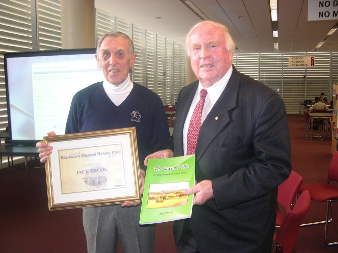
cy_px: 126
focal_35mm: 35
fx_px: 342
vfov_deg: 40.7
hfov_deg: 52.6
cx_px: 169
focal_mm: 8.9
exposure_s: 1/30
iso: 100
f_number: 2.8
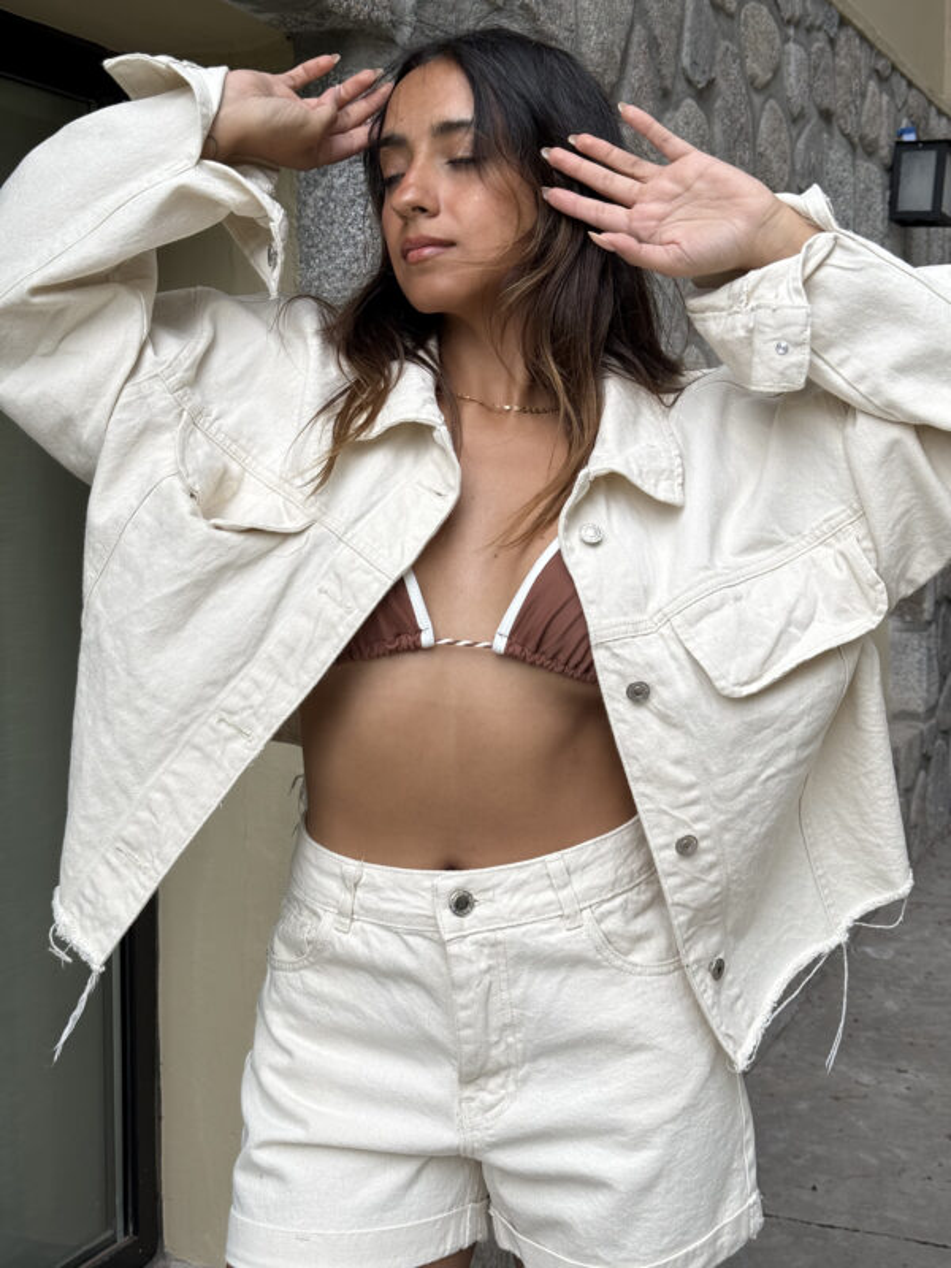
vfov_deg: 39.7
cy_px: 634
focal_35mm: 48
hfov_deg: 30.3
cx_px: 476
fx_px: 1758
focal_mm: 6.76
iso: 64
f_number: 1.78
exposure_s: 1/895
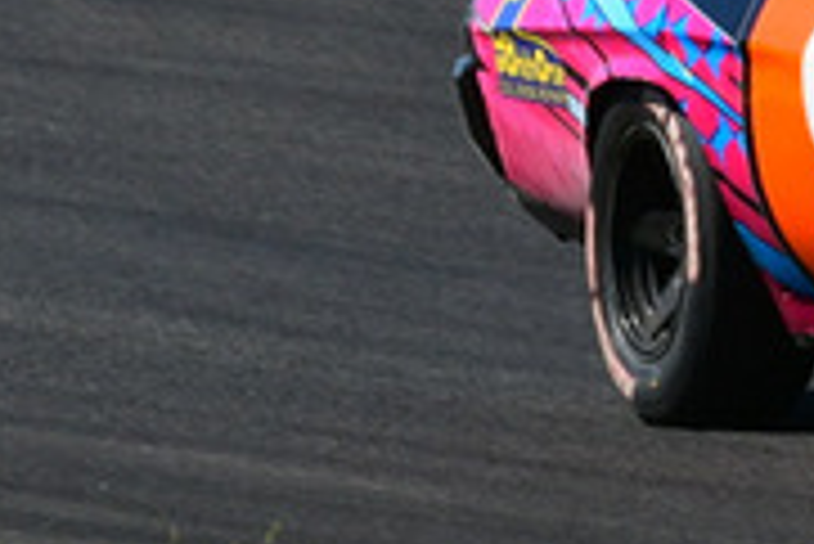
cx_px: 1453
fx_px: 47973
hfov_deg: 1.0
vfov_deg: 0.6
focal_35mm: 2120
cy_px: -382
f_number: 13
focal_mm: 320
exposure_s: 1/640
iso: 500
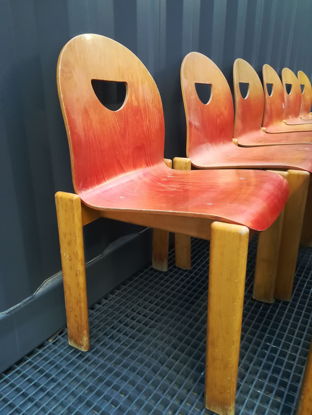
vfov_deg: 67.3
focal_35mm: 26
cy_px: 208
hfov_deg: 53.1
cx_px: 156
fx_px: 312
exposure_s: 1/33.3
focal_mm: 3.83
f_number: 2.2
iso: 320
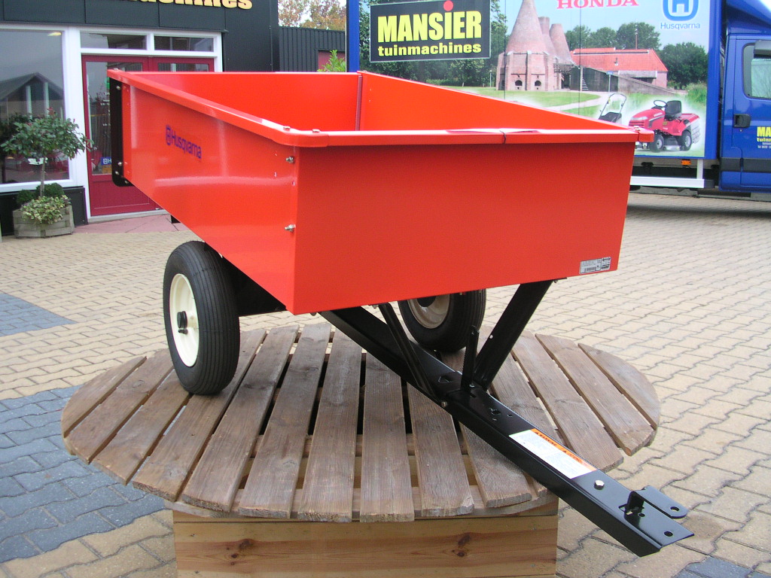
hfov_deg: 50.1
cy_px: 289
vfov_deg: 38.7
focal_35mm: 37
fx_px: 824
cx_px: 386
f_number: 2.7
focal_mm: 5.6
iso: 100
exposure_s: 1/71.1
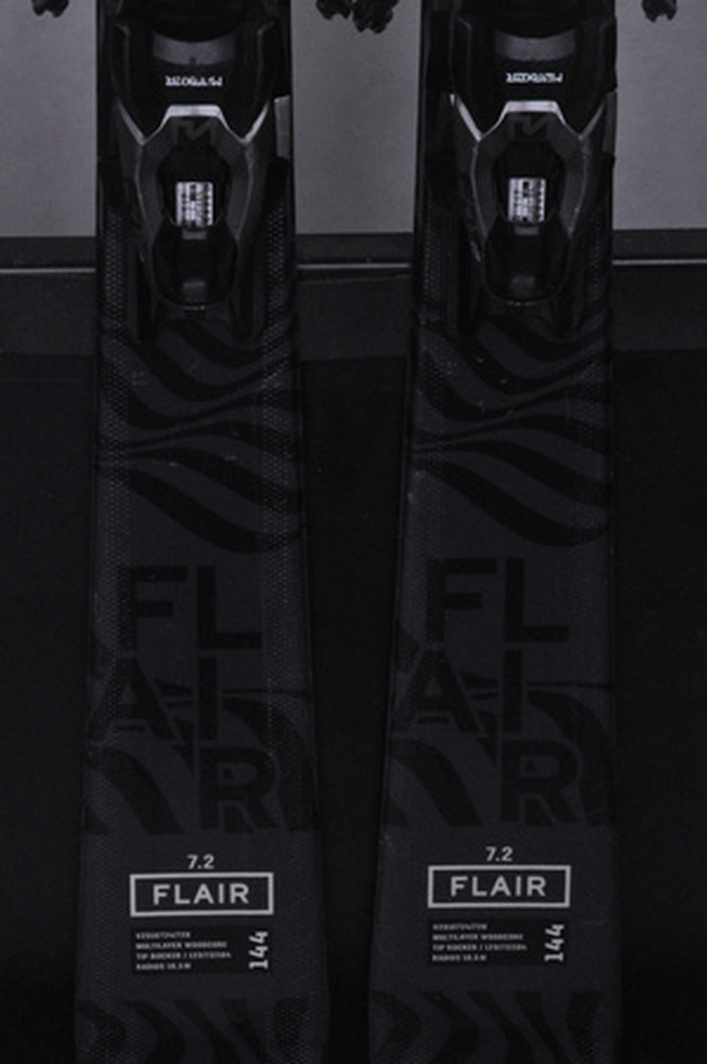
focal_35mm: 147
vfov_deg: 14.0
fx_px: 4340
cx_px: 354
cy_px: 532
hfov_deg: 9.3
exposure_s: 1/125
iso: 3200
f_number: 11
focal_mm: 98
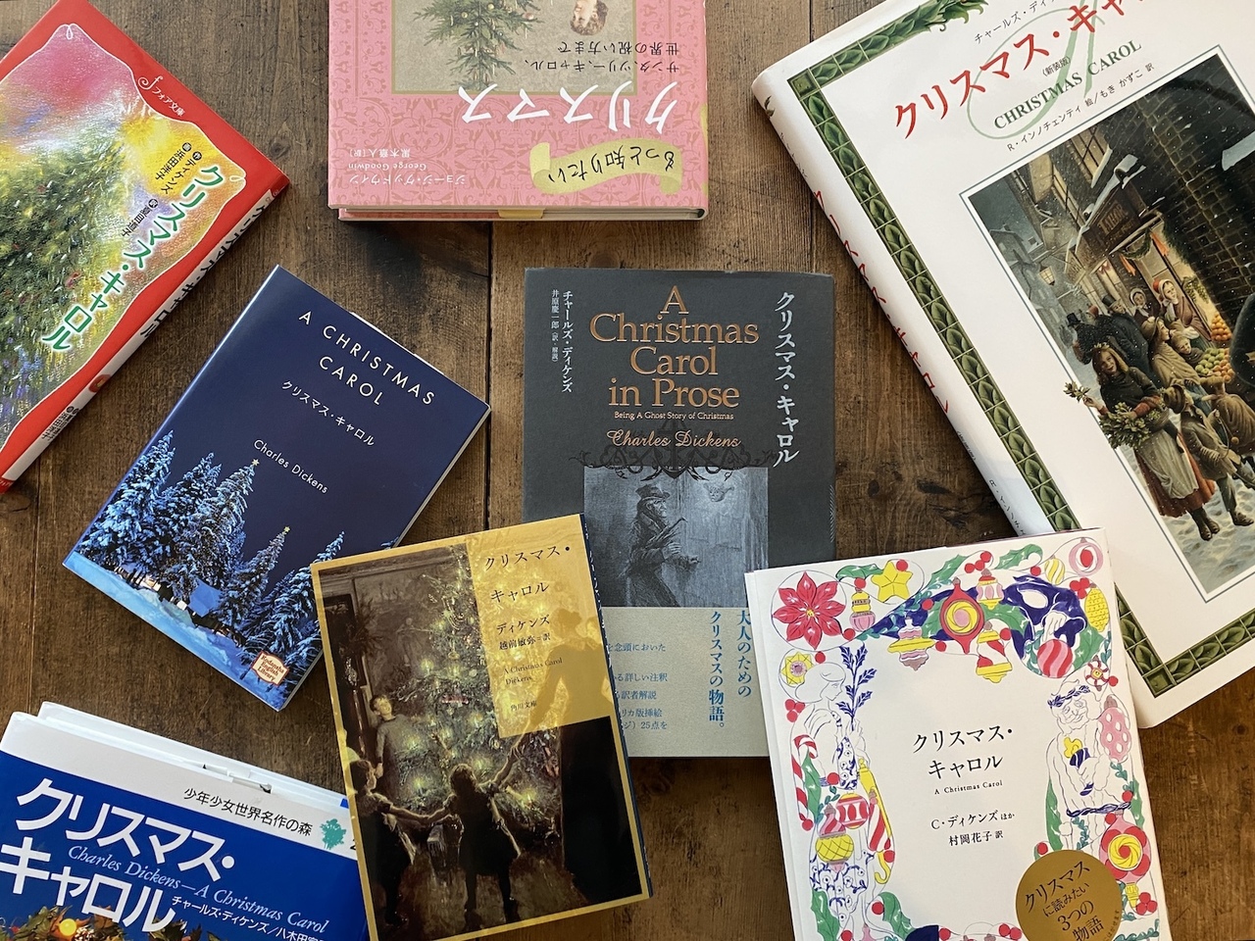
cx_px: 628
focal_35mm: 26
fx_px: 943
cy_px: 470
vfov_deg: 53.1
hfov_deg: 67.3
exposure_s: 1/50
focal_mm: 4.25
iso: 200
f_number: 1.8
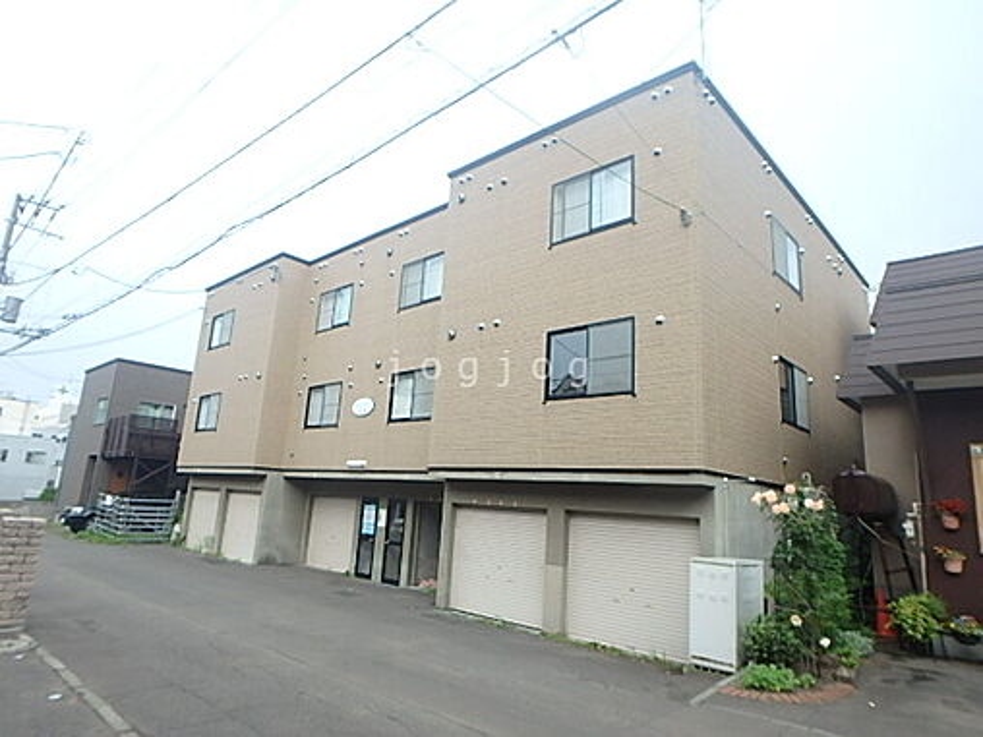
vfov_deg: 63.4
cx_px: 492
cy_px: 368
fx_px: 596
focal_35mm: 21
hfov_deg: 79.0
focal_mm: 3.7
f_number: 3.5
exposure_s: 1/400
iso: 125
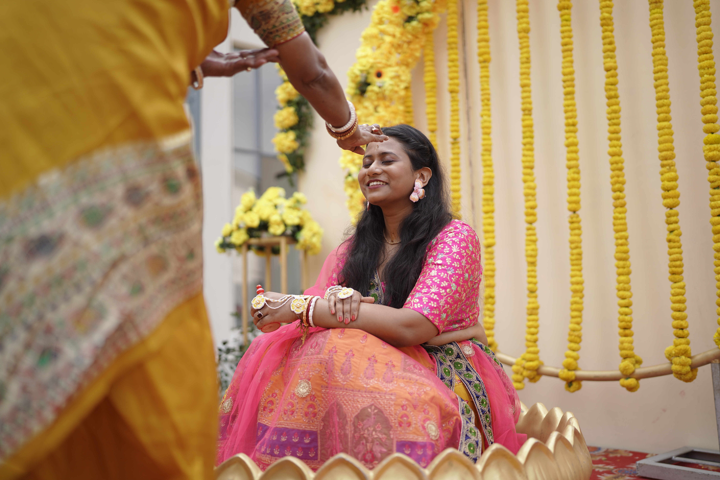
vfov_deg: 37.9
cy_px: 240
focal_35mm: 35
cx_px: 360
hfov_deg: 54.4
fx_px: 700
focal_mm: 35
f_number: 1.4
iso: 125
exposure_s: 1/2000
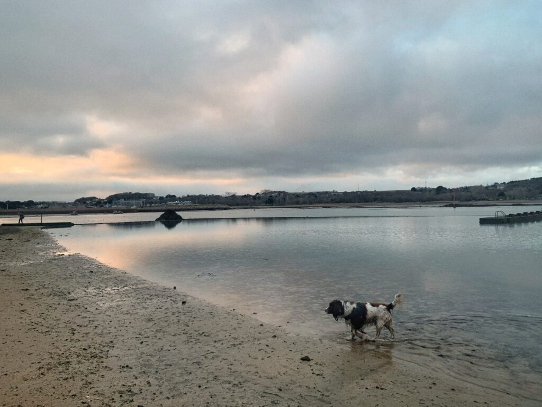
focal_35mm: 26
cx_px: 271
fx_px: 407
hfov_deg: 67.3
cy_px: 204
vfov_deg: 53.1
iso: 25
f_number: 1.8
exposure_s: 1/135
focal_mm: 4.25
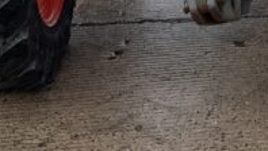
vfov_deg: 6.7
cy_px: -311
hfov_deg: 12.6
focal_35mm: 163
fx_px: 1160
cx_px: 393
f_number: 1.8
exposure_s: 1/869
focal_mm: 3
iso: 16
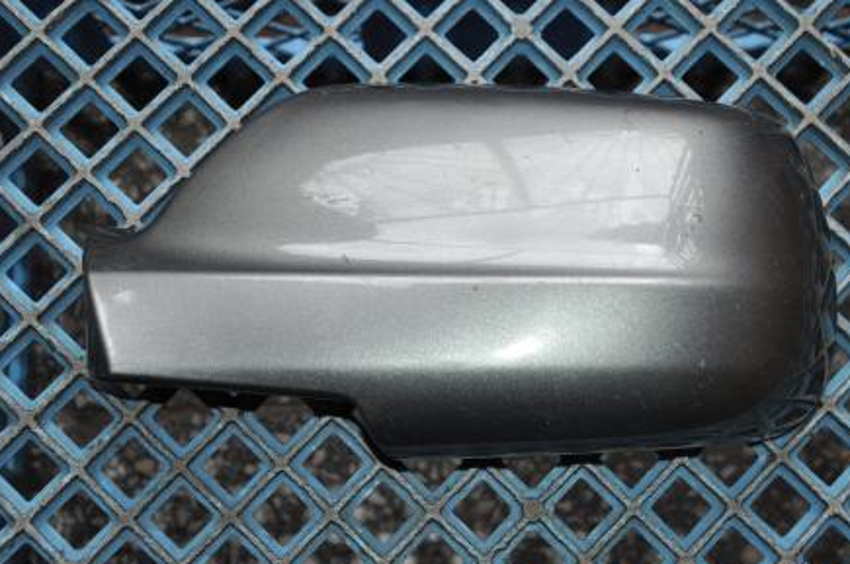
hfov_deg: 29.3
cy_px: 293
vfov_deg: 19.7
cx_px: 459
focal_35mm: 69
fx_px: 1627
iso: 800
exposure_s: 1/60
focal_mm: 40
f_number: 4.5
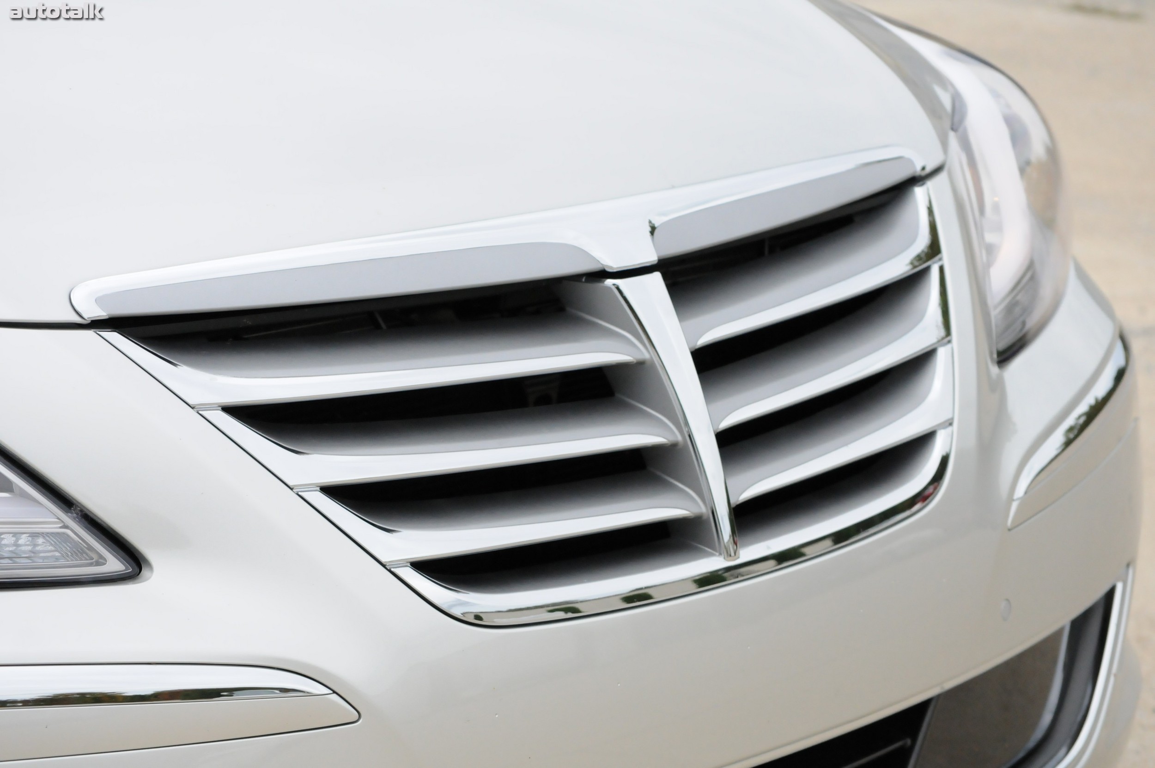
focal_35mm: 102
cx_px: 578
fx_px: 3269
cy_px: 384
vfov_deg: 13.4
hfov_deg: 20.0
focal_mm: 68
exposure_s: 1/1000
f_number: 8
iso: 2000
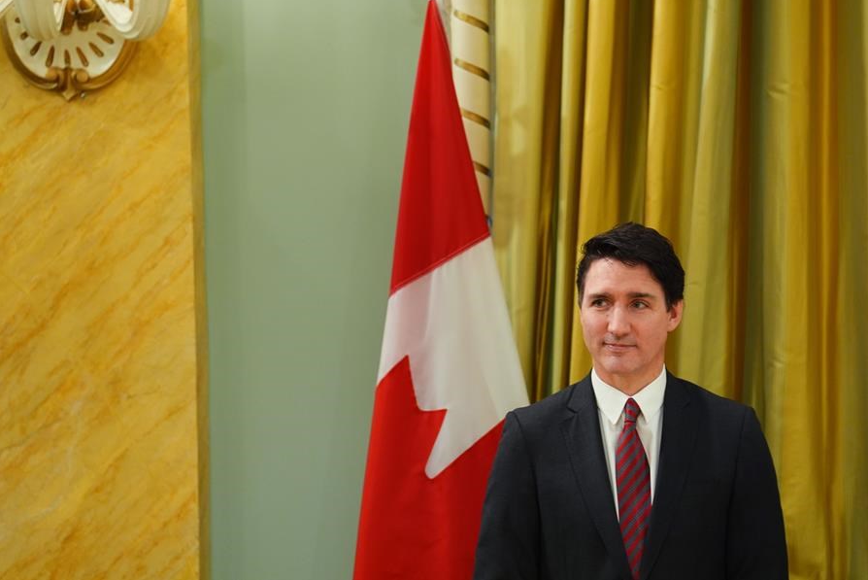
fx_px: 5524
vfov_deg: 6.0
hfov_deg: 9.0
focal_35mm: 229
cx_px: 418
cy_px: 250
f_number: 2.8
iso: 1600
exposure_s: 1/400
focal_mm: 200
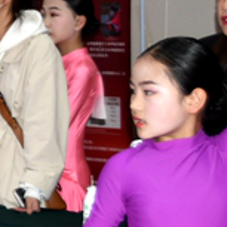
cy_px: 105
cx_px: -304
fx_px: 1684
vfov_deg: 7.7
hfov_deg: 7.3
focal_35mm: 227
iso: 400
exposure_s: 1/60
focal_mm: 34
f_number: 4.2
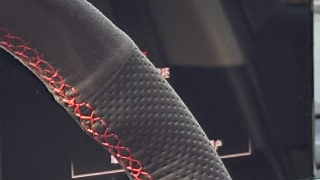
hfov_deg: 7.9
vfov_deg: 4.4
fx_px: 2291
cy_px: 350
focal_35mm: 270
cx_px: -20
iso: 200
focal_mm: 6.86
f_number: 1.78
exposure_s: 1/60
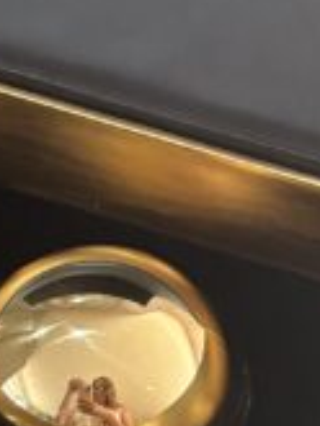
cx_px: -617
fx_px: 1982
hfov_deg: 8.0
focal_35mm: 161
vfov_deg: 12.0
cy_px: 519
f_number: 1.6
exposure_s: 1/50
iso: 200
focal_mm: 5.96
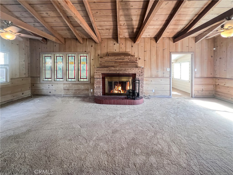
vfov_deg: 89.9
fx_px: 88
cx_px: 116
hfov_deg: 106.2
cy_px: 88
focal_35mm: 13
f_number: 1.8
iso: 160
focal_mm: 1.57
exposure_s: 1/60
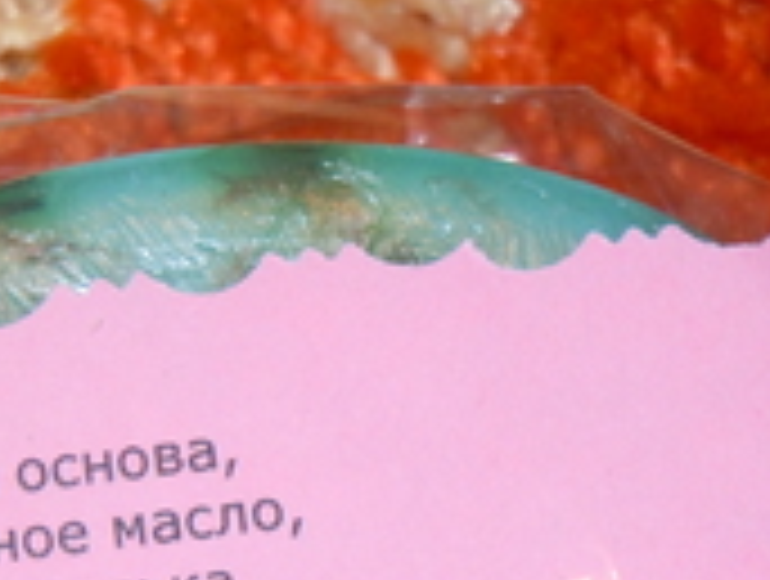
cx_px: 266
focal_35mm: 268
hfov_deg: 7.4
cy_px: 638
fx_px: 5974
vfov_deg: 5.5
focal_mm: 18.3
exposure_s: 1/50
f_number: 4.5
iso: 400
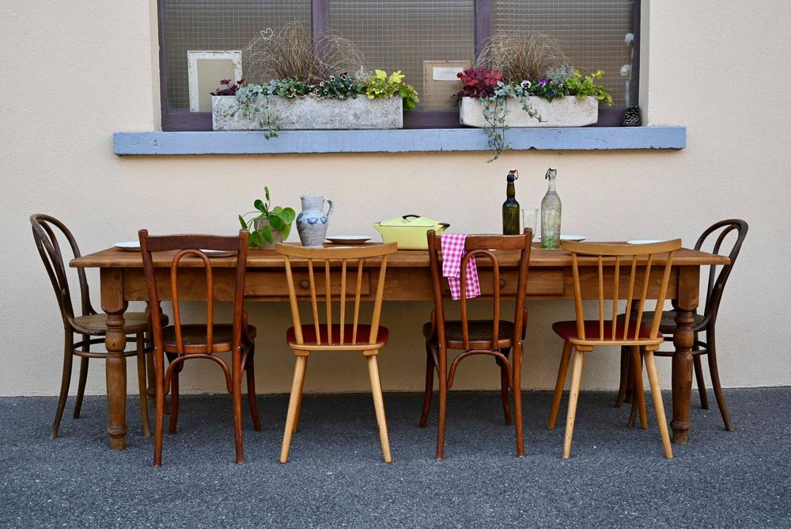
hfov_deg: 49.5
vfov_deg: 34.3
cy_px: 264
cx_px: 396
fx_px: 857
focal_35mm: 39
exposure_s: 1/250
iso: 200
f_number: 5
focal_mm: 39
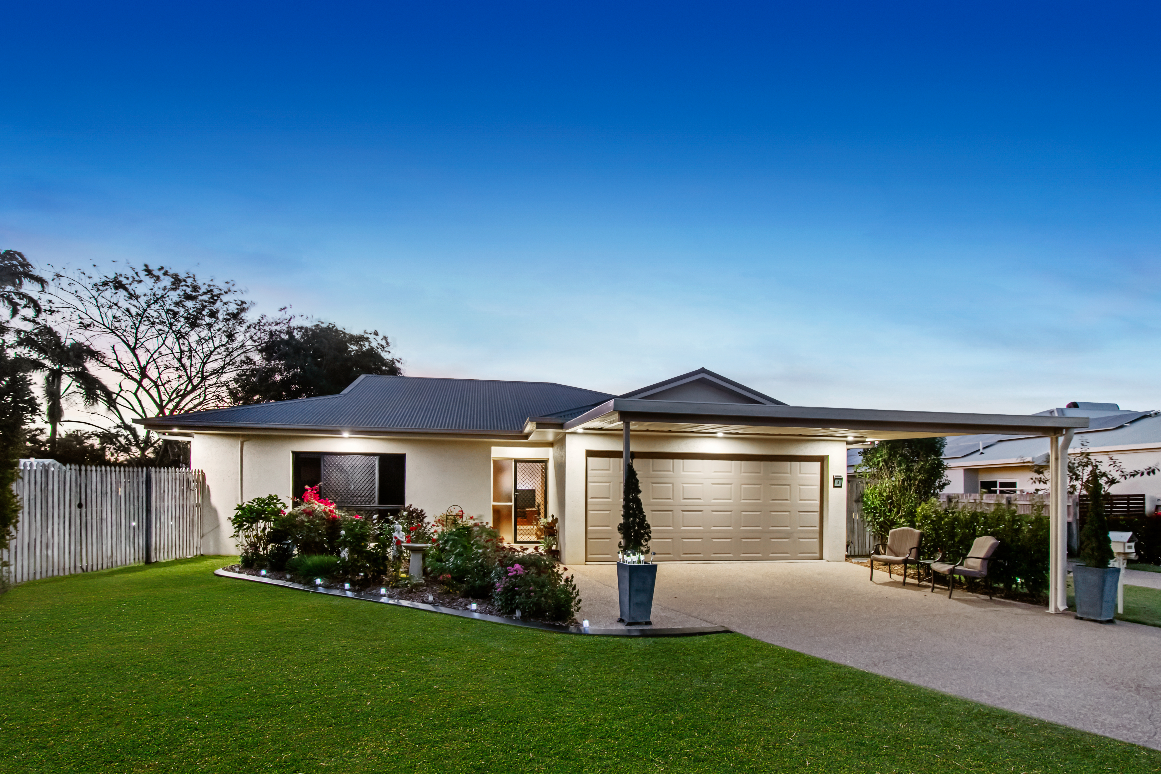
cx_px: 580
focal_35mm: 16
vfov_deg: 73.8
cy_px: 387
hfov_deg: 96.7
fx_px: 516
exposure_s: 1
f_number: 8
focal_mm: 11
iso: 800
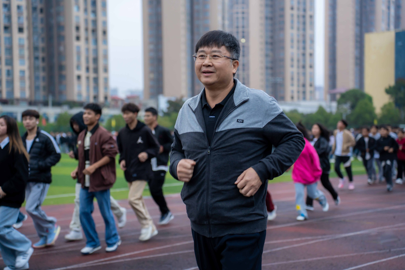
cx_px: 202
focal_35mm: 67
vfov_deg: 20.3
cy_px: 135
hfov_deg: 30.1
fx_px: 754
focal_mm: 67
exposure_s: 1/125
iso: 800
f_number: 2.8
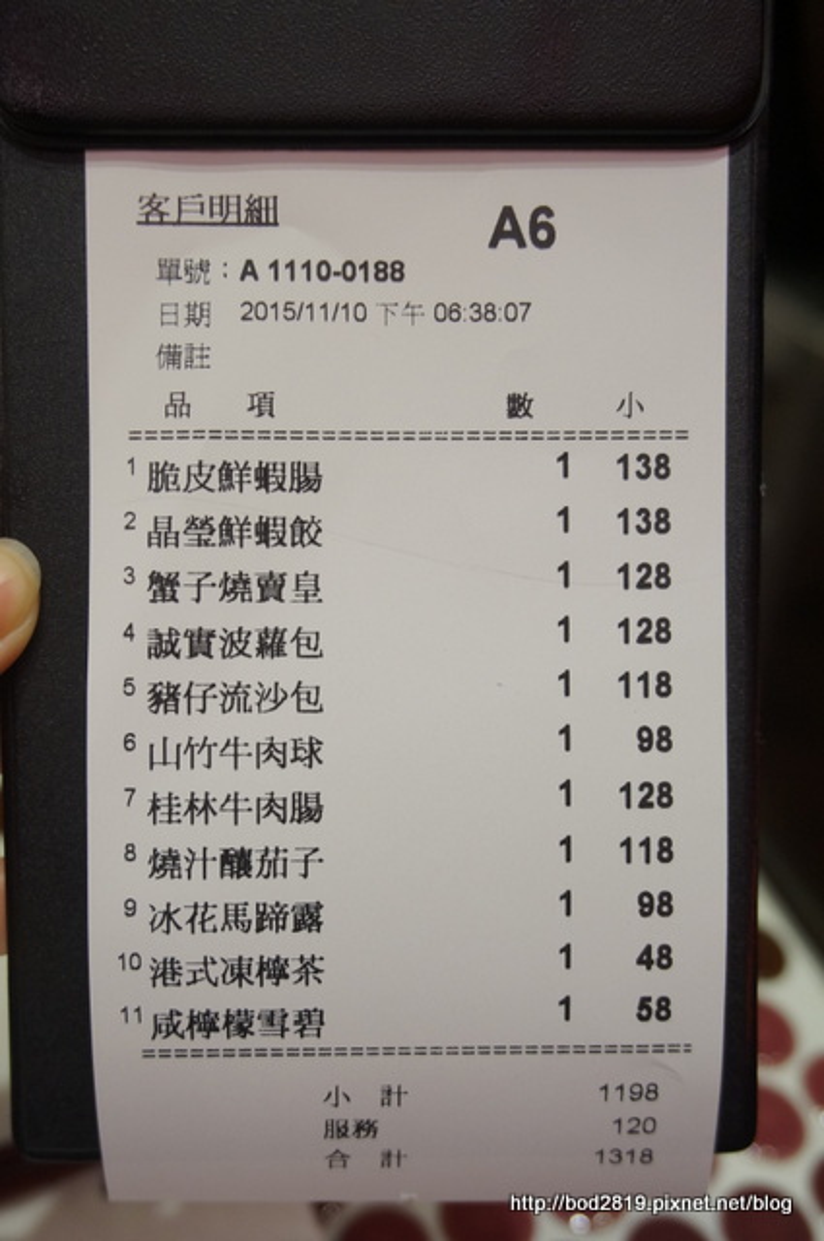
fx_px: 1291
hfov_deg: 35.4
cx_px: 412
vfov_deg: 51.3
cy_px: 620
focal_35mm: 38
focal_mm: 25
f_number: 4.5
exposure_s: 1/60
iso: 640
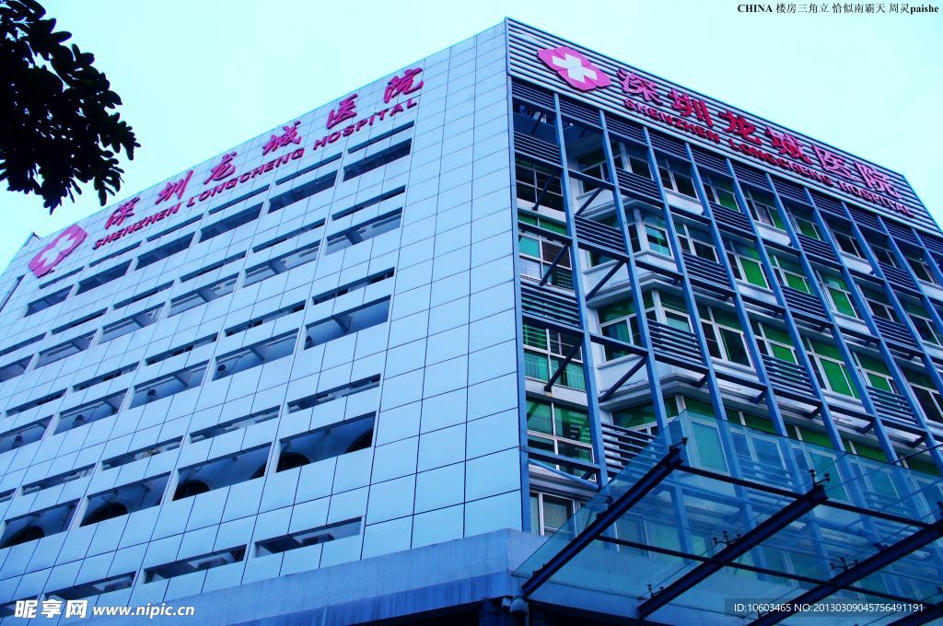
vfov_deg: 47.8
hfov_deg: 67.4
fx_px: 706
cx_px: 472
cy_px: 313
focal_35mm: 27
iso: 200
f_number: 9
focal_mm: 18
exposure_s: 1/10
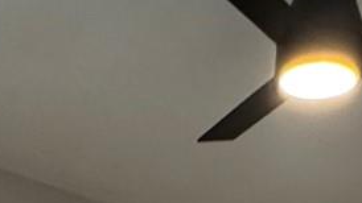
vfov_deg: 9.6
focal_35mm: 89
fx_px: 854
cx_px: 149
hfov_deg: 23.9
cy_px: 654
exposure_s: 1/60
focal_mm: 2.22
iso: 200
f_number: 2.2
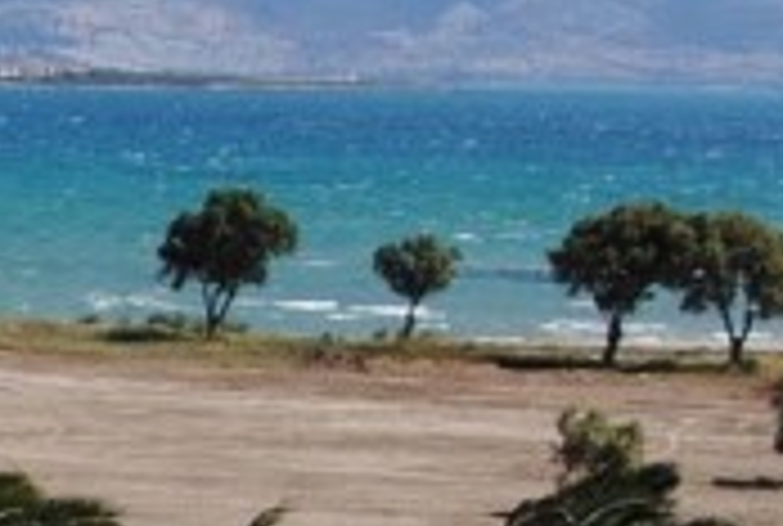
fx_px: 5168
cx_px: -716
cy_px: 787
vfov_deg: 5.8
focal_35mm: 237
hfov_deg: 8.3
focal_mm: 24
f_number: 9
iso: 100
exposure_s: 1/320
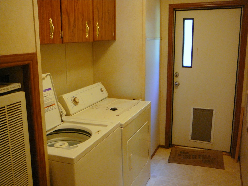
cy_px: 93
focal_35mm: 35
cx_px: 124
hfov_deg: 52.6
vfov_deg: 40.7
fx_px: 251
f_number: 2.8
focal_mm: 5.2
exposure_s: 1/8
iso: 200
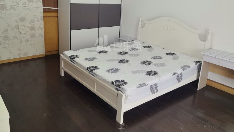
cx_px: 118
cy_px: 43
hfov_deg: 64.3
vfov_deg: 38.5
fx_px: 186
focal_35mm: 30
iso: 100
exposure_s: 1/50
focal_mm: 5.52
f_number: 1.9
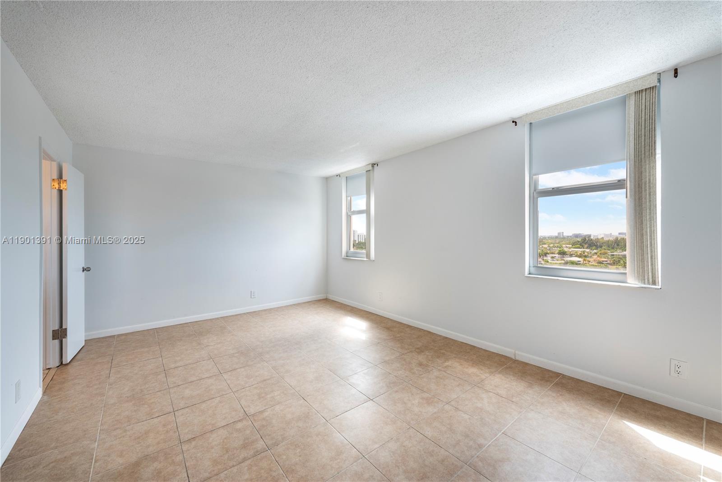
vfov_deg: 81.2
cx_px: 361
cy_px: 241
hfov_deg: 104.2
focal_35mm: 14
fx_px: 281
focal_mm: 14
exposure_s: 1/500
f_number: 9
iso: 640
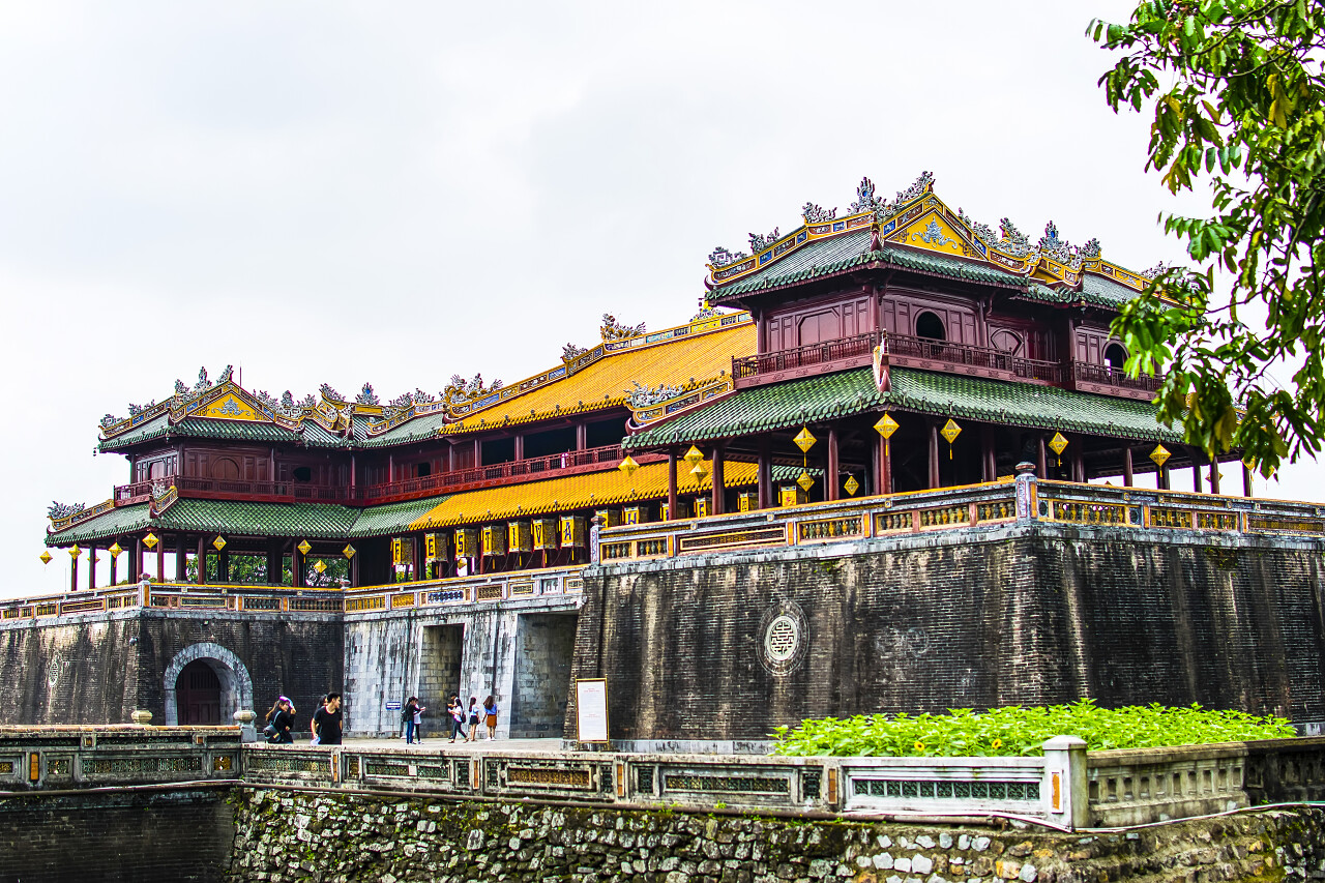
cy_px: 442
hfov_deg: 37.9
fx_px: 1932
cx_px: 662
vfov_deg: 25.7
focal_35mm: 52
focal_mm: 35
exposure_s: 1/640
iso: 100
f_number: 3.2
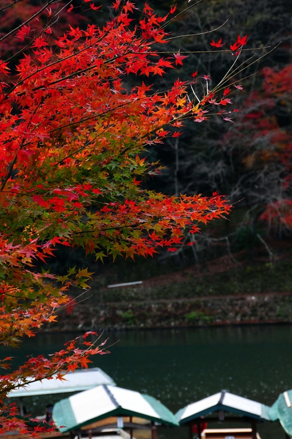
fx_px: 1525
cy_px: 226
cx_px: 144
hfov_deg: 10.9
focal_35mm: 125
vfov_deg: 16.4
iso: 1250
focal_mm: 80
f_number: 8
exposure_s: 1/250
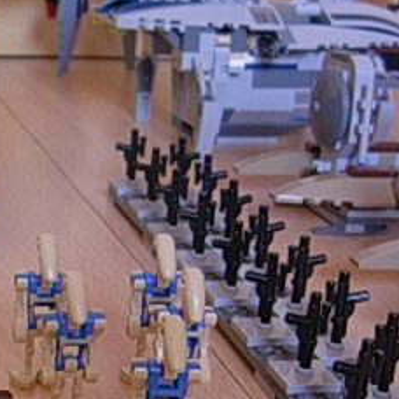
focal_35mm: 92
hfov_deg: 17.6
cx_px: -131
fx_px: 1200
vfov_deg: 18.9
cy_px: 217
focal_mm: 5.6
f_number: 2.7
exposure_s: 1/7.5
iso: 70
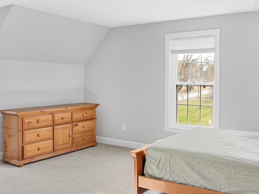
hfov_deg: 50.0
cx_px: 144
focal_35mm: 37
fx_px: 277
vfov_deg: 38.5
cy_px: 75
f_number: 6.3
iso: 100
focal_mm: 16
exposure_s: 1/3
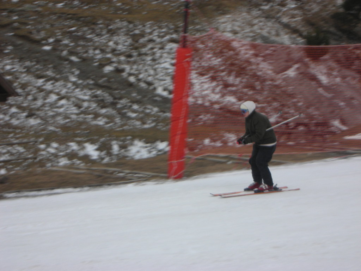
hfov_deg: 18.7
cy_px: 136
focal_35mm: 105
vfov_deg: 14.1
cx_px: 180
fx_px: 1095
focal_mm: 17.4
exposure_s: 1/99.5
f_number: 5.4
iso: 50
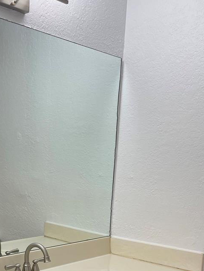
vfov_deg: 37.9
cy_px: 240
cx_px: 57
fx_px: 369
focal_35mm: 47
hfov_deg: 30.5
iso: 50
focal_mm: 5.1
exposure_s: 1/120
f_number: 1.6
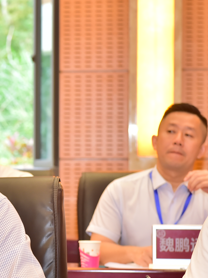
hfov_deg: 9.0
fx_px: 1298
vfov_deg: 12.2
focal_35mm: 162
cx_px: -86
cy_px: 173
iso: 1600
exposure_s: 1/60
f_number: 5
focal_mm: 70
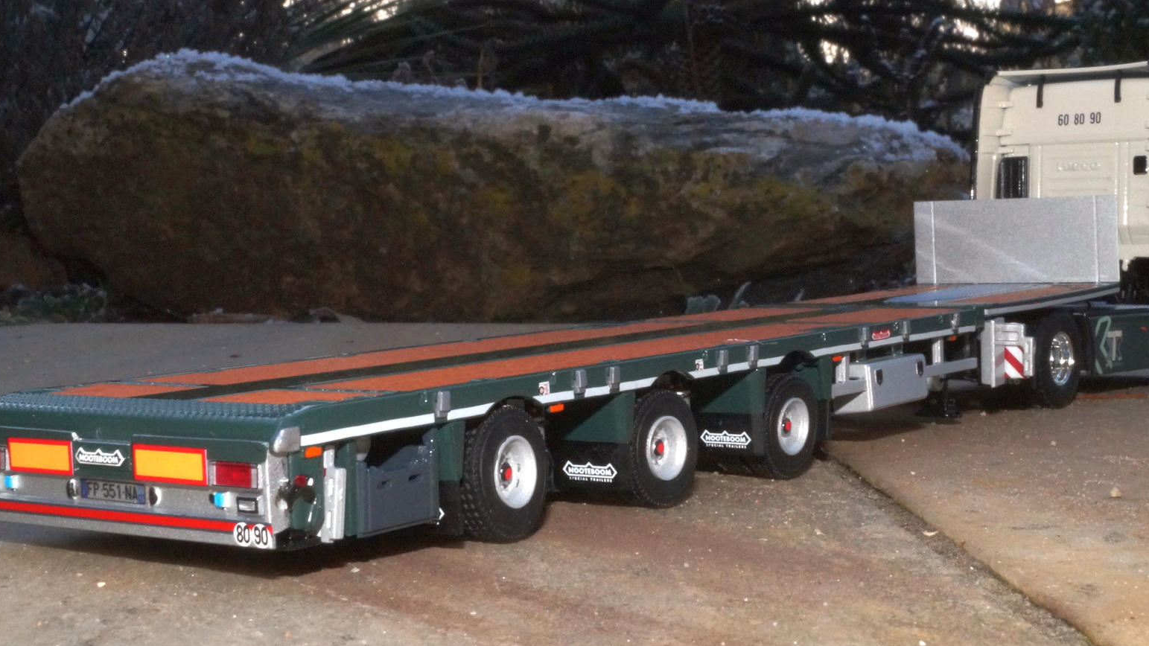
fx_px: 1737
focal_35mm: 57
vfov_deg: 21.0
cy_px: 244
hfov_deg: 36.6
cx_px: 644
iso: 800
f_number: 29
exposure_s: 1/60
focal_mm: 28
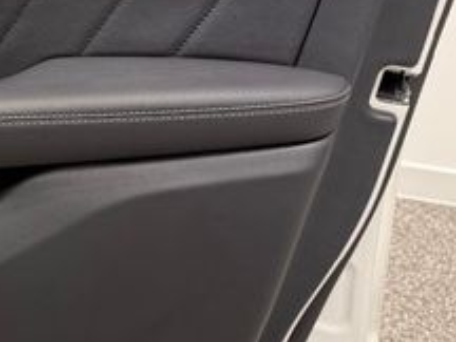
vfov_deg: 20.3
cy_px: 40
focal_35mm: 71
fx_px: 935
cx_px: -101
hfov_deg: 24.6
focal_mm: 6.76
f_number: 1.78
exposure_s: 1/120
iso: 160
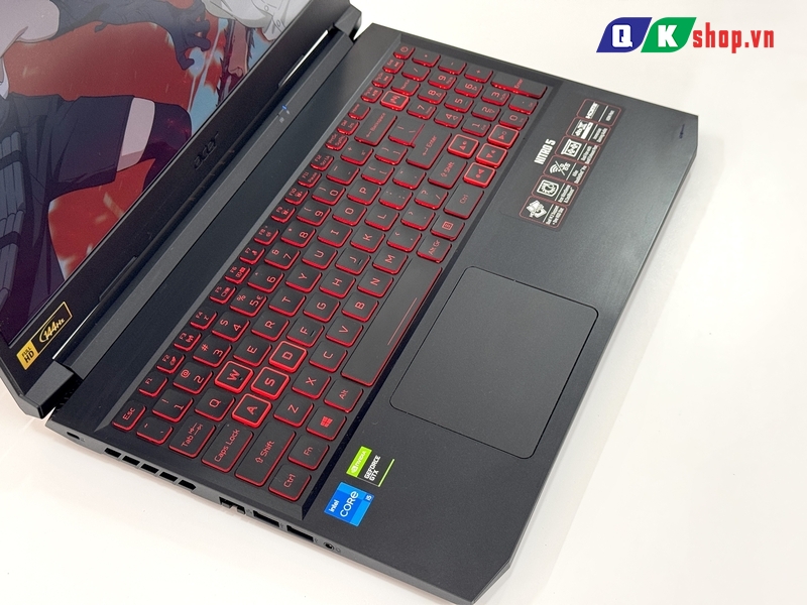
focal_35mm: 48
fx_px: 1119
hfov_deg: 39.7
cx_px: 404
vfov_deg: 30.3
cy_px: 302
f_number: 1.78
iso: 64
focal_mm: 6.76
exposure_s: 1/50
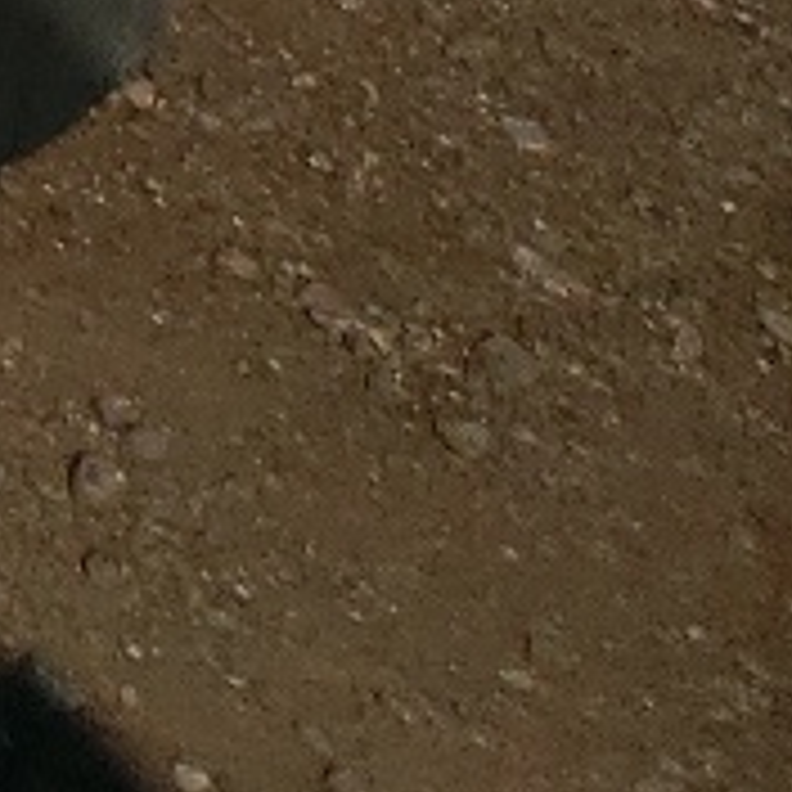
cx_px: -2758
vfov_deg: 7.3
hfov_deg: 6.3
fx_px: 5410
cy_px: -1728
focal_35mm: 209
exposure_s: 1/10000
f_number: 1.5
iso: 51
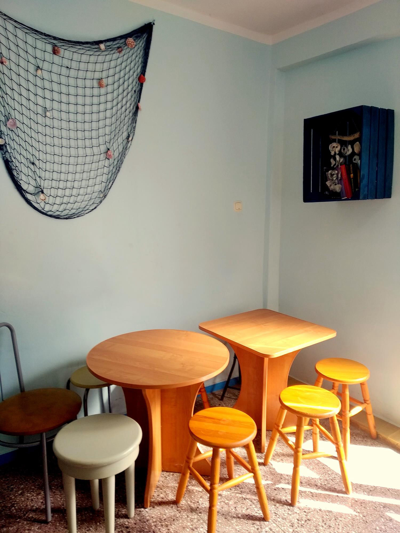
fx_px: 401
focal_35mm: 26
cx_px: 200
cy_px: 266
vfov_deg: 67.3
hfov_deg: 53.1
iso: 100
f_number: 2.2
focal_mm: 3.82
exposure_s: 1/108
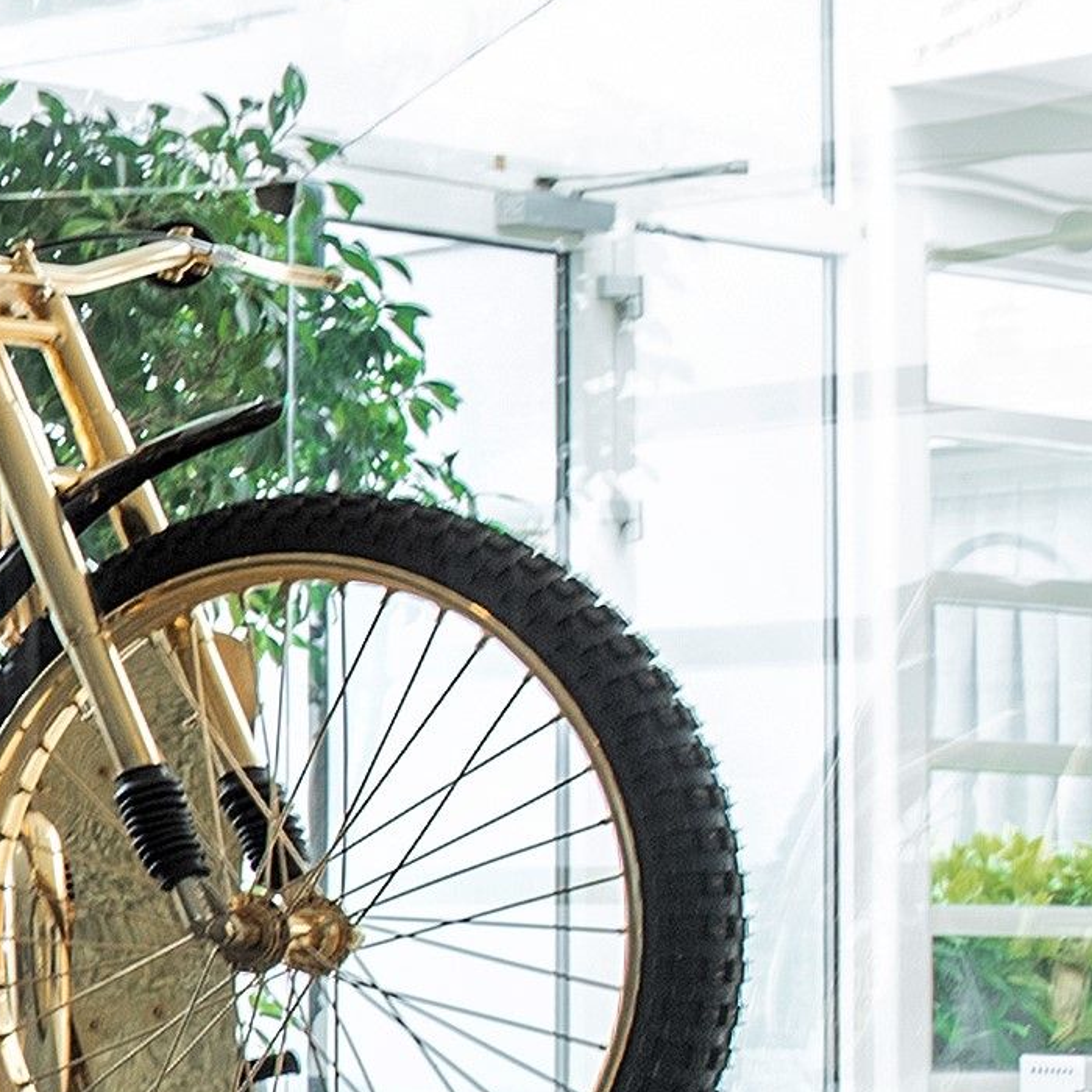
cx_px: -2328
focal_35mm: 105
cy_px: 892
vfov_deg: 16.4
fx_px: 3747
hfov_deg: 10.5
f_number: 5.6
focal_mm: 17
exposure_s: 1/25
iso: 200
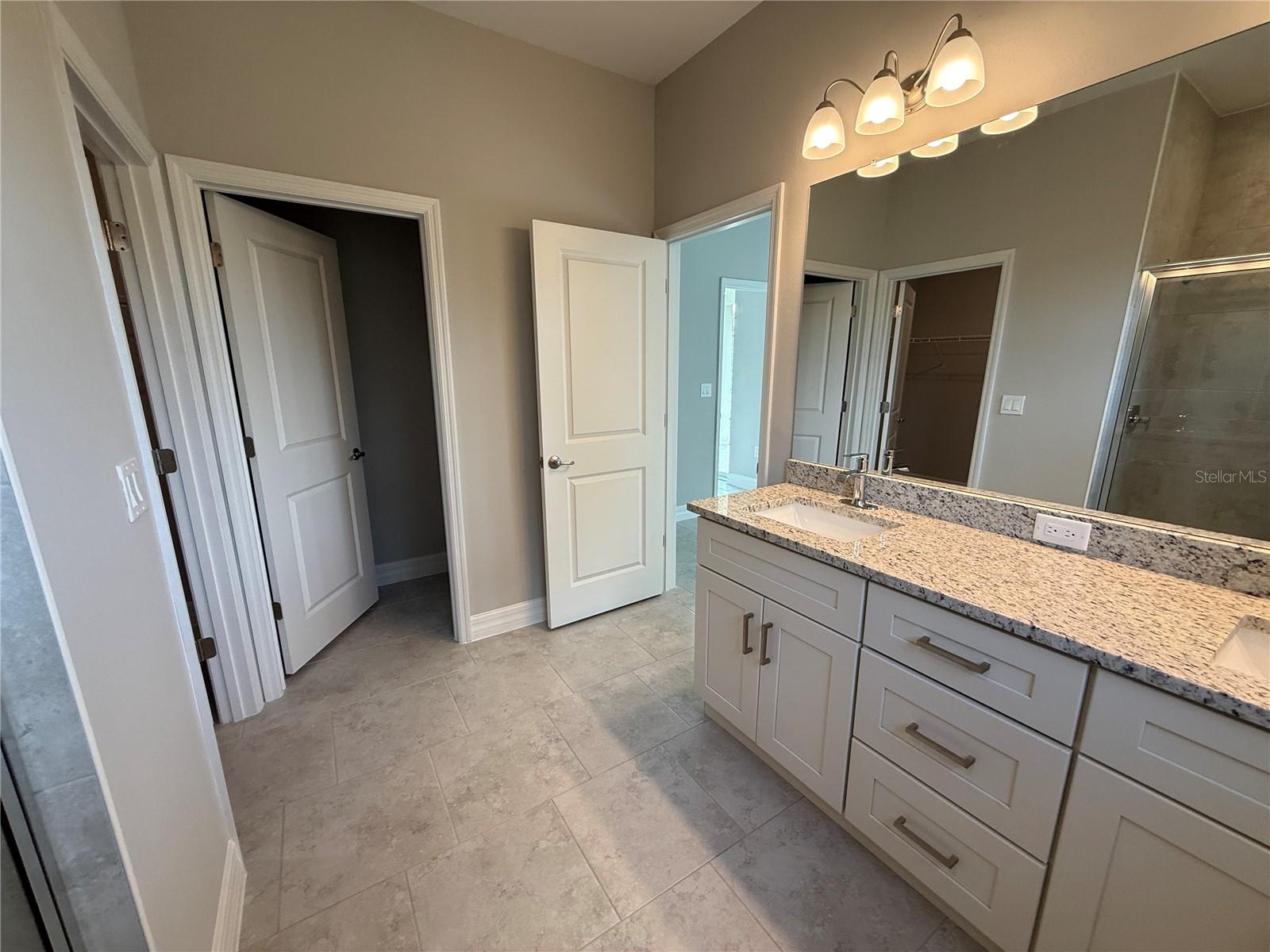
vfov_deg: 85.7
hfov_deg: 102.1
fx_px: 514
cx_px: 635
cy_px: 476
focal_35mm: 14
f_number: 2.2
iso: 125
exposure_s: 1/120
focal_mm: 2.22
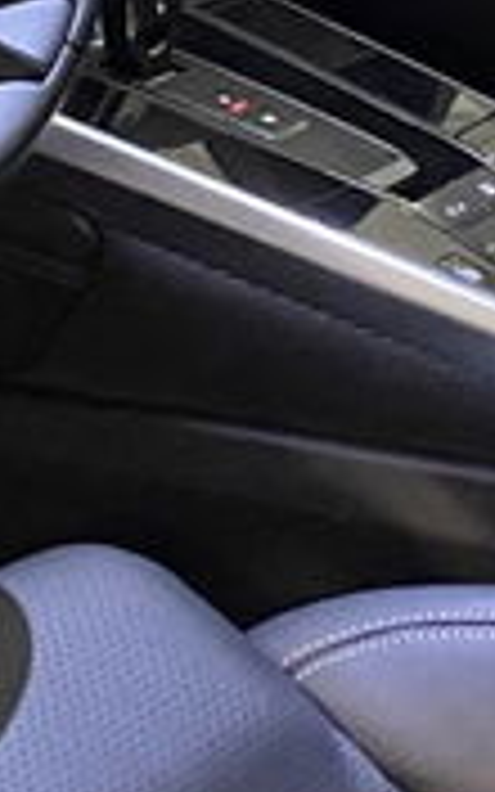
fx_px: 3454
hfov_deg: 8.1
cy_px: -256
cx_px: -220
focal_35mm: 160
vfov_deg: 12.6
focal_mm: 4.25
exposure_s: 1/25
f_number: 1.8
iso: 500
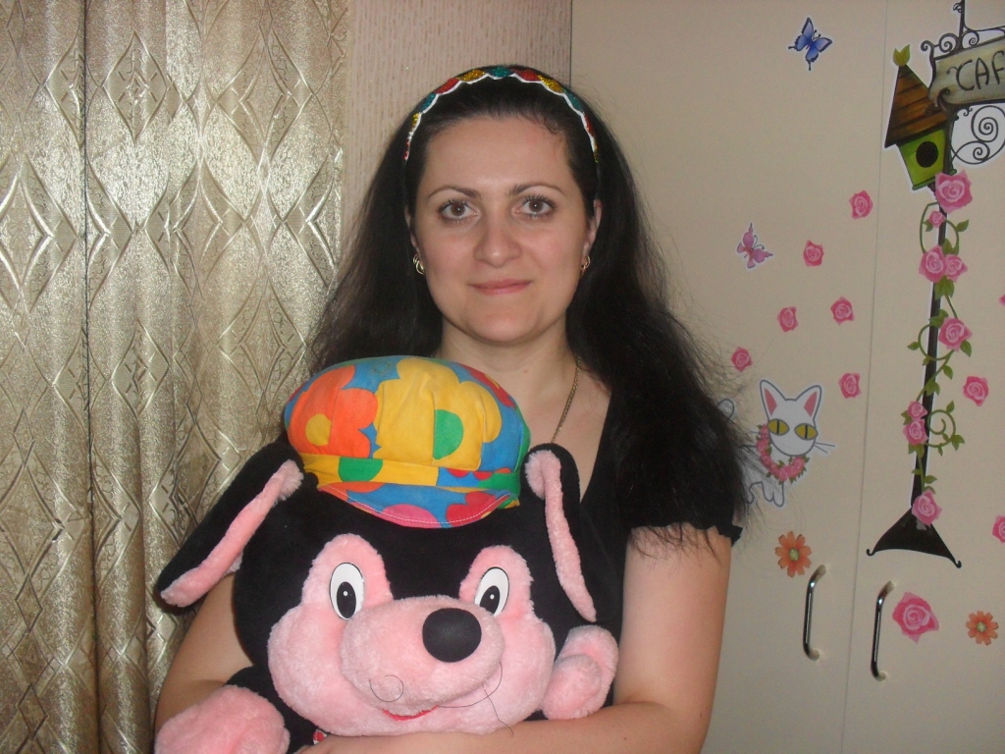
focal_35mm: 38
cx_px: 502
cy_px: 377
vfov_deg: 37.7
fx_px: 1103
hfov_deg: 49.0
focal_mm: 6.3
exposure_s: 1/45
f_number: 2.8
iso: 200
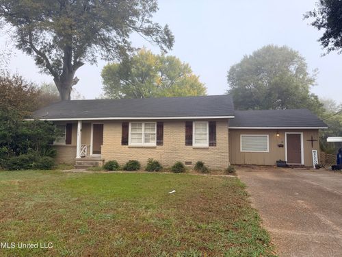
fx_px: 237
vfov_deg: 56.8
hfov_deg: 71.6
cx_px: 171
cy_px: 128
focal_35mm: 24
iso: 80
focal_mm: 6.76
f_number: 1.78
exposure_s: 1/1230
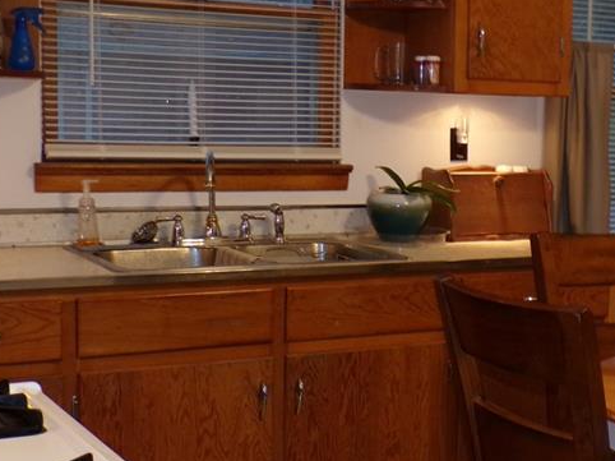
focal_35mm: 68
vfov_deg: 21.6
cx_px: 532
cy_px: 241
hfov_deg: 27.7
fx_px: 1208
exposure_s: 1/17
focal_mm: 5.8
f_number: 3.2
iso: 200
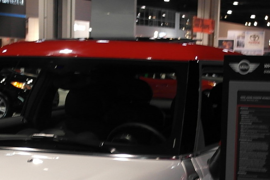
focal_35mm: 115
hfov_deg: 17.8
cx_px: 106
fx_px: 863
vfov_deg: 11.7
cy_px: 220
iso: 400
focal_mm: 20
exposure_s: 1/30
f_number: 3.5
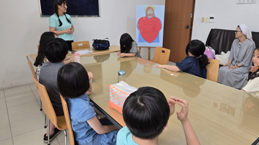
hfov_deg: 71.9
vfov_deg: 44.3
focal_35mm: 26
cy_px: 67
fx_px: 179
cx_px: 134
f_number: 1.8
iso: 80
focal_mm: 5.4
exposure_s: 1/120
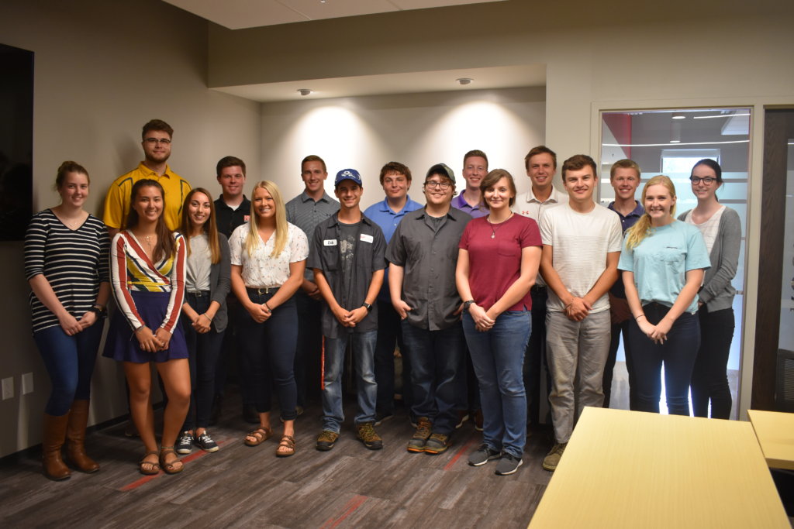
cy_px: 264
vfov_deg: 43.6
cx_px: 397
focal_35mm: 30
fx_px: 662
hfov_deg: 61.9
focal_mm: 20
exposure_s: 1/60
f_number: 4
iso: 800
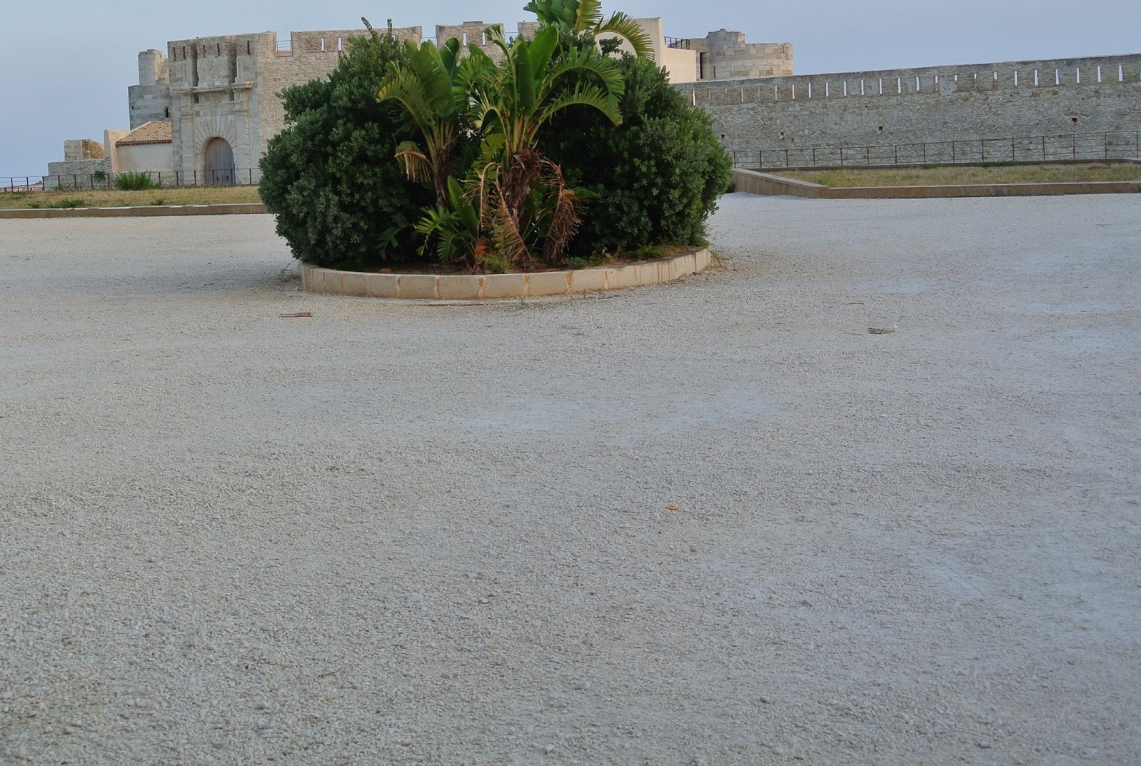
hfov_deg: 37.3
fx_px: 1683
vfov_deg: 25.5
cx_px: 477
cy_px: 251
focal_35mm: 53
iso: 100
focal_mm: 14.5
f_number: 4
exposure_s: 1/200
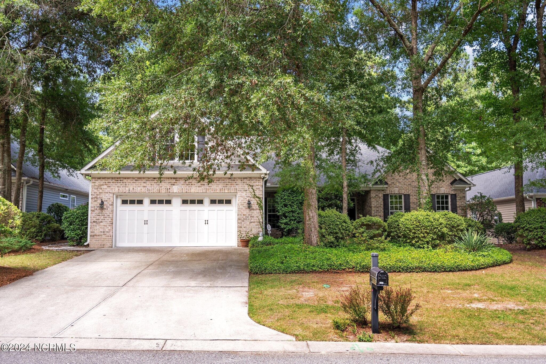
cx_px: 273
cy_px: 182
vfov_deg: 43.6
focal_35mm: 30
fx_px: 455
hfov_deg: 61.9
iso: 250
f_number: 4
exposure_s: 1/400
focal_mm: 30
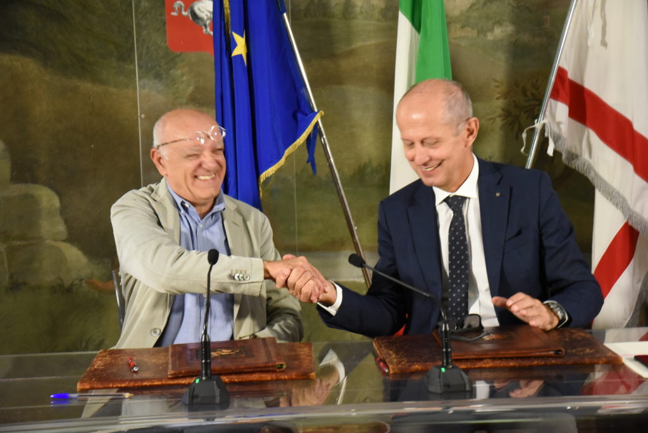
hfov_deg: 26.0
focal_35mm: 78
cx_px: 324
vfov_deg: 17.5
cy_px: 216
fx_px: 1405
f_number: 9
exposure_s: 1/60
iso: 8000
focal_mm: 78
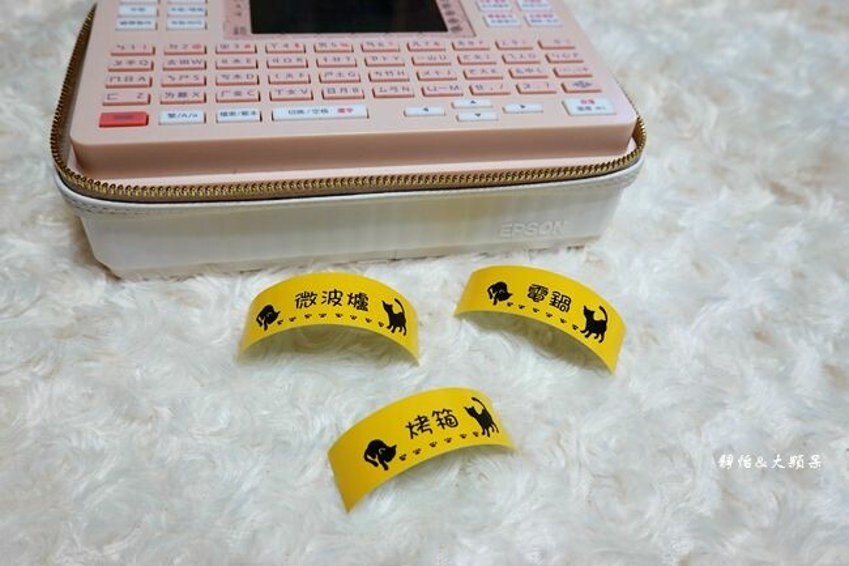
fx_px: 707
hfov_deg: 61.9
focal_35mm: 30
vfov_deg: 43.6
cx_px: 424
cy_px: 283
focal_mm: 11.06
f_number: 3.2
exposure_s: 1/30
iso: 200
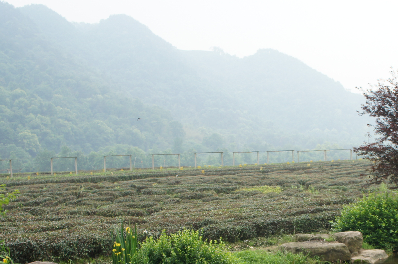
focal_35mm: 30
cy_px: 132
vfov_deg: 43.5
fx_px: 331
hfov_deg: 62.0
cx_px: 199
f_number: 5
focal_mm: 20
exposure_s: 1/250
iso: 200
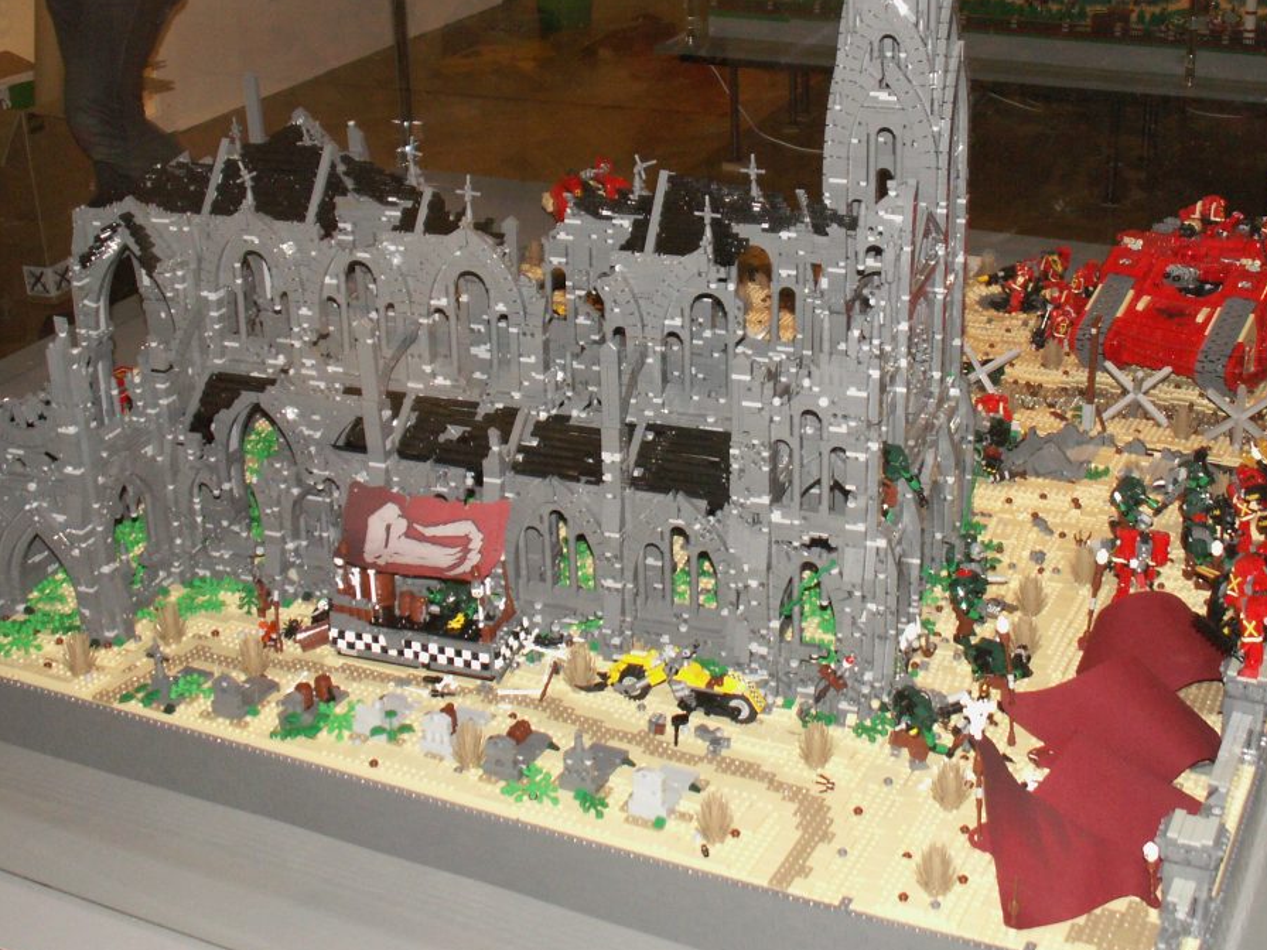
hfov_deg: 38.2
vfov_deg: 28.9
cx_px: 655
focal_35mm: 50
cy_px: 304
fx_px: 1830
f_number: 2.8
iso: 160
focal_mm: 5.86
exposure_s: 1/60
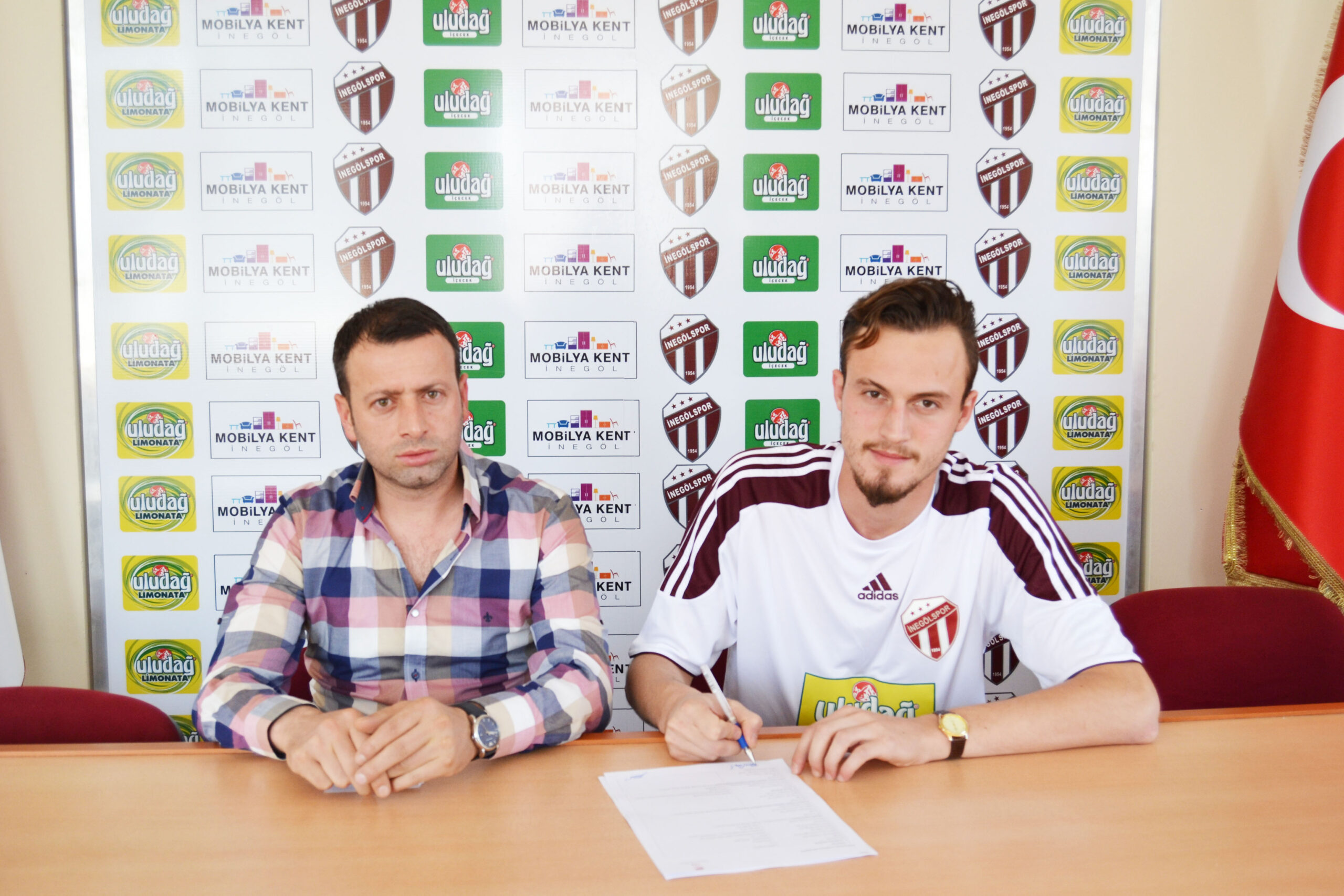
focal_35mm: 36
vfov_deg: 36.9
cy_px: 448
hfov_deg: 53.1
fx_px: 1344
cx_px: 672
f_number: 5
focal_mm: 24
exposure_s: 1/100
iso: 400
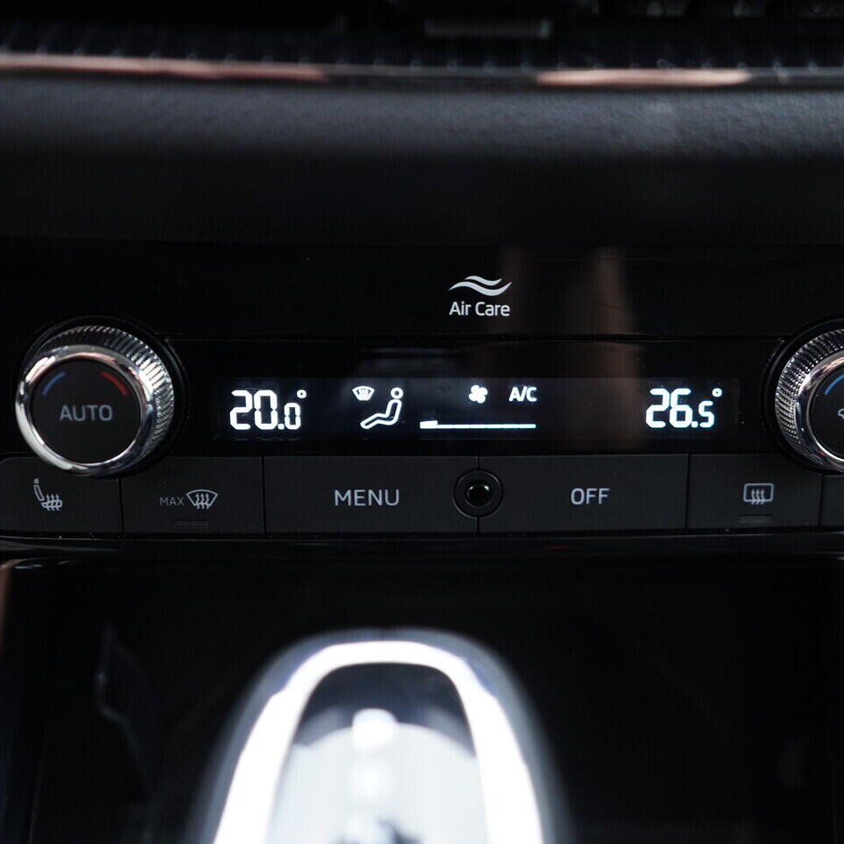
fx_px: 1269
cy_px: 422
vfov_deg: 36.8
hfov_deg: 36.6
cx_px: 513
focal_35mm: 46
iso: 500
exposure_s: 1/40
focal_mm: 24
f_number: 2.8
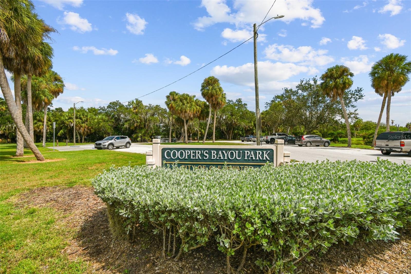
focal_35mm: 15
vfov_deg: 77.3
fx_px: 171
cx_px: 206
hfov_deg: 100.4
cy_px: 137
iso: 100
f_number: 7.1
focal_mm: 10
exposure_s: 1/640
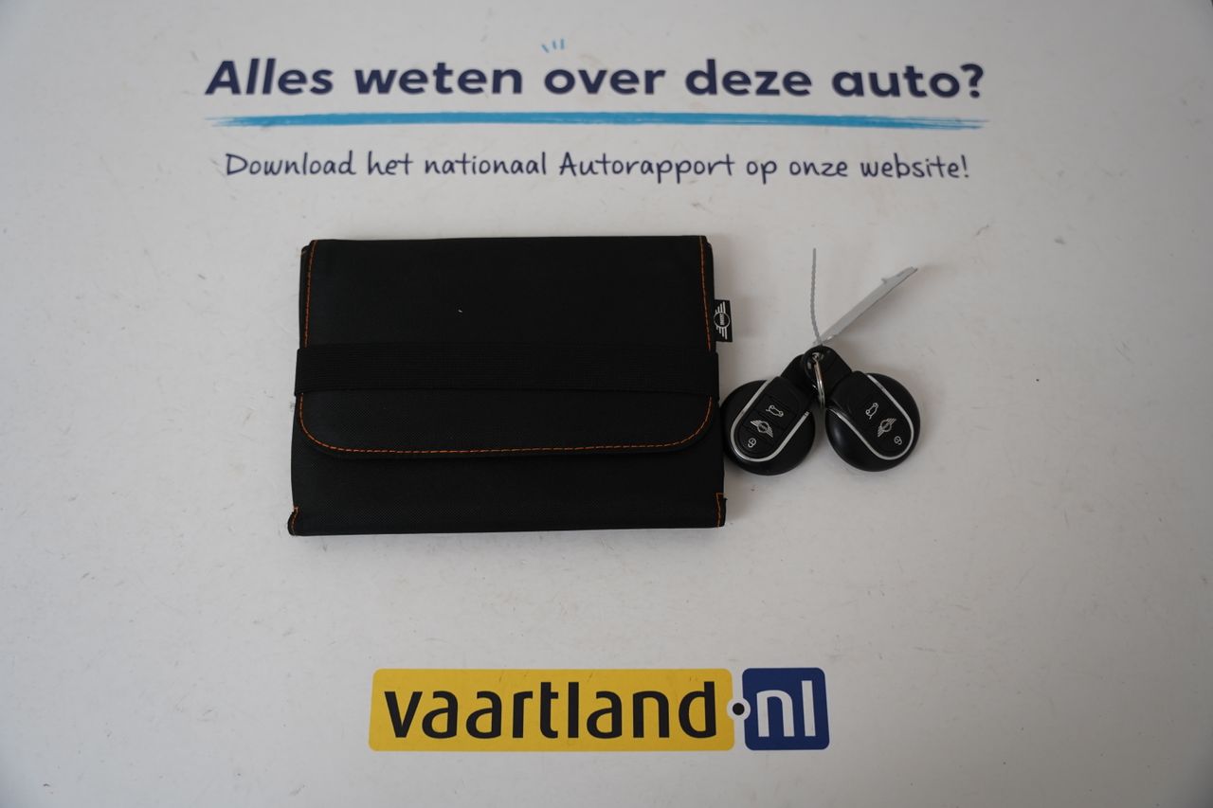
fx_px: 1085
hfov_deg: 58.4
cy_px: 404
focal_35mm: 32
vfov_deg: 40.9
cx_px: 606
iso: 500
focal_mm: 32.2
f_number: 2.8
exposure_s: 1/40
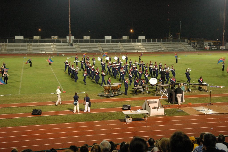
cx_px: 114
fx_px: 332
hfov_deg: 37.9
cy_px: 76
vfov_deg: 25.7
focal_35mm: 52
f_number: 2.8
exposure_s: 1/60
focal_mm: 35
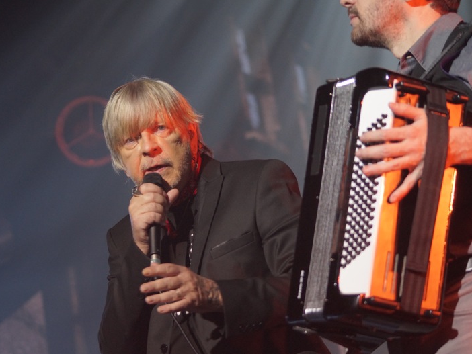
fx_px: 1569
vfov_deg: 12.9
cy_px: 178
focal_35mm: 115
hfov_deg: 17.1
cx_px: 241
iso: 1250
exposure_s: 1/160
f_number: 4
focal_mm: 70
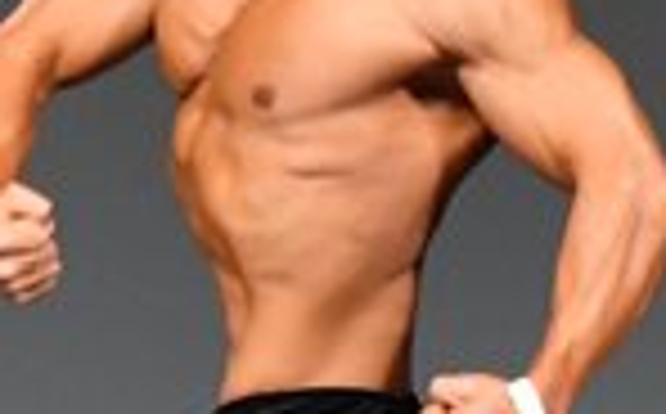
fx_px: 30556
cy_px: 500
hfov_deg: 1.2
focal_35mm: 1686
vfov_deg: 0.8
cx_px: 119
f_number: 5.6
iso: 5000
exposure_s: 1/400
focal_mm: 210
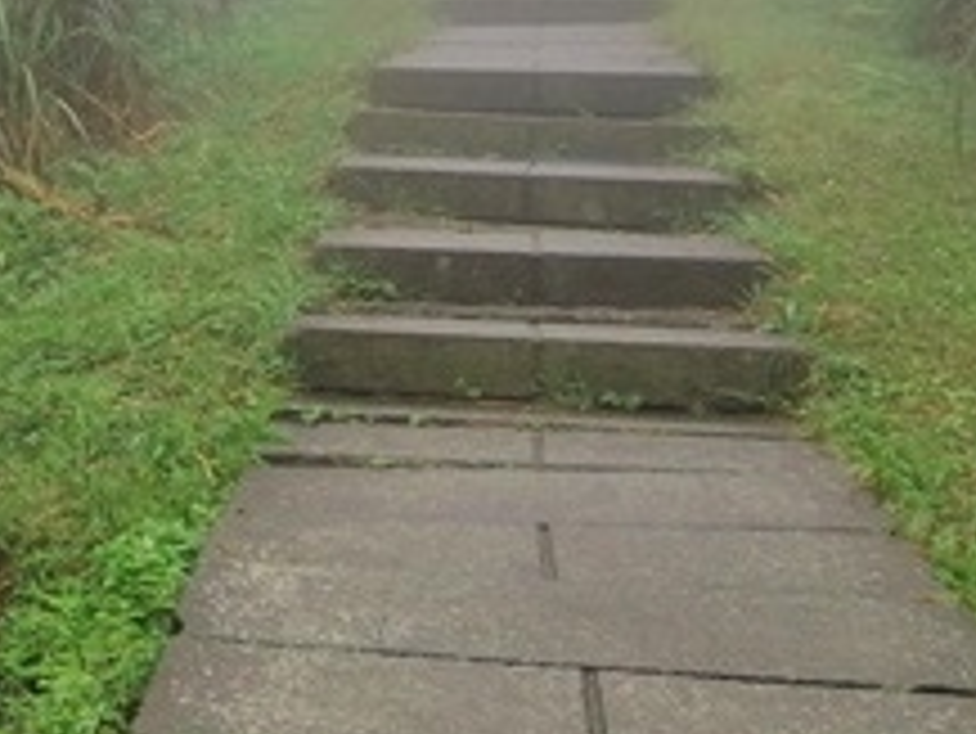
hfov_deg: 25.0
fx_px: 2031
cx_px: -121
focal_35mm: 72
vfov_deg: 20.0
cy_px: 41
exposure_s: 1/120
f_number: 2.2
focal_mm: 3.81
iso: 50
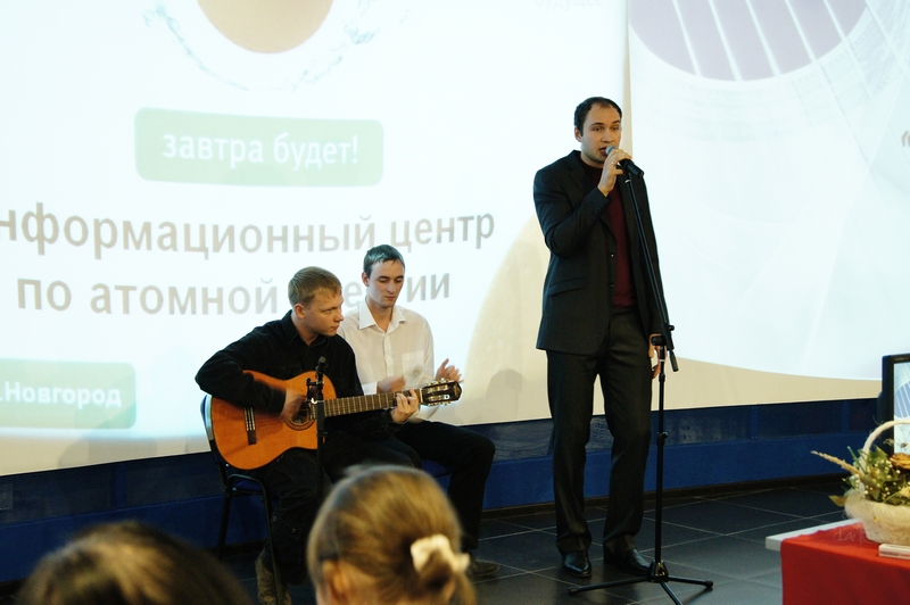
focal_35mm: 60
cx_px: 455
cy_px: 302
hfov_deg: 33.4
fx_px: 1515
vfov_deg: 22.6
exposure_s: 1/13
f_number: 5
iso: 1600
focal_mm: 40
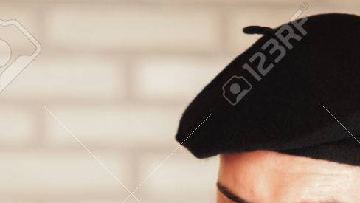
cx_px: 131
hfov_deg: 10.3
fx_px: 1996
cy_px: 297
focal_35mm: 209
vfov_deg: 5.8
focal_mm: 50
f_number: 1.4
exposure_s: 1/160
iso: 100
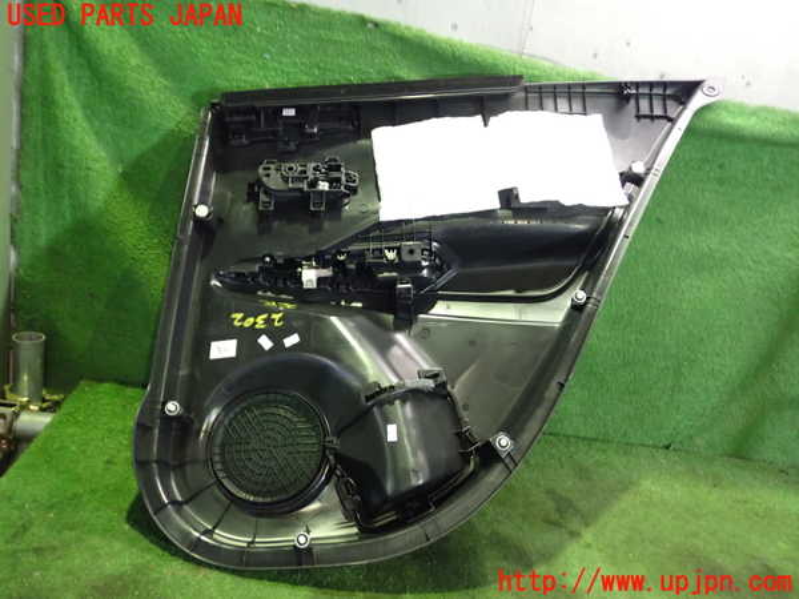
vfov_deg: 46.8
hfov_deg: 60.0
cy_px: 300
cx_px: 400
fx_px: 692
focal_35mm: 30
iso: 1000
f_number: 2.3
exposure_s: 1/30
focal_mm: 5.4
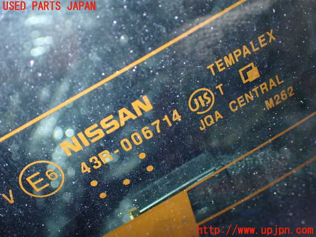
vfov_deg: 32.9
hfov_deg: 42.9
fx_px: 402
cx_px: 158
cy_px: 118
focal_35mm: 44
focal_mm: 7.84
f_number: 9
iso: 1000
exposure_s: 1/40
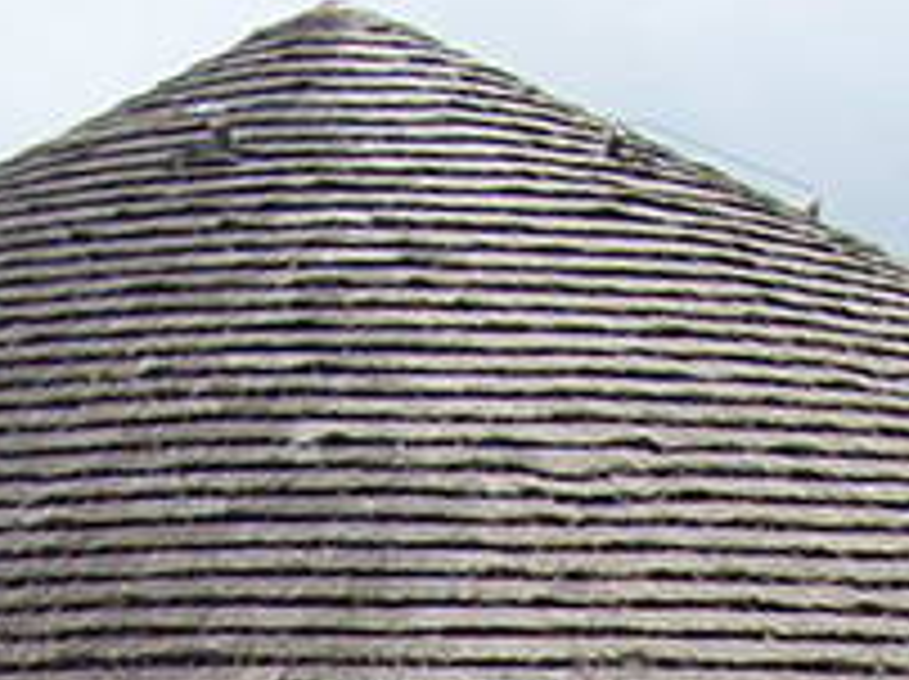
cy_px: 1452
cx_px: 410
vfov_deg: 6.5
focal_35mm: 219
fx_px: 5744
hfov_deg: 9.0
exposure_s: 1/820
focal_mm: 5.77
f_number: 5.17
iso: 100
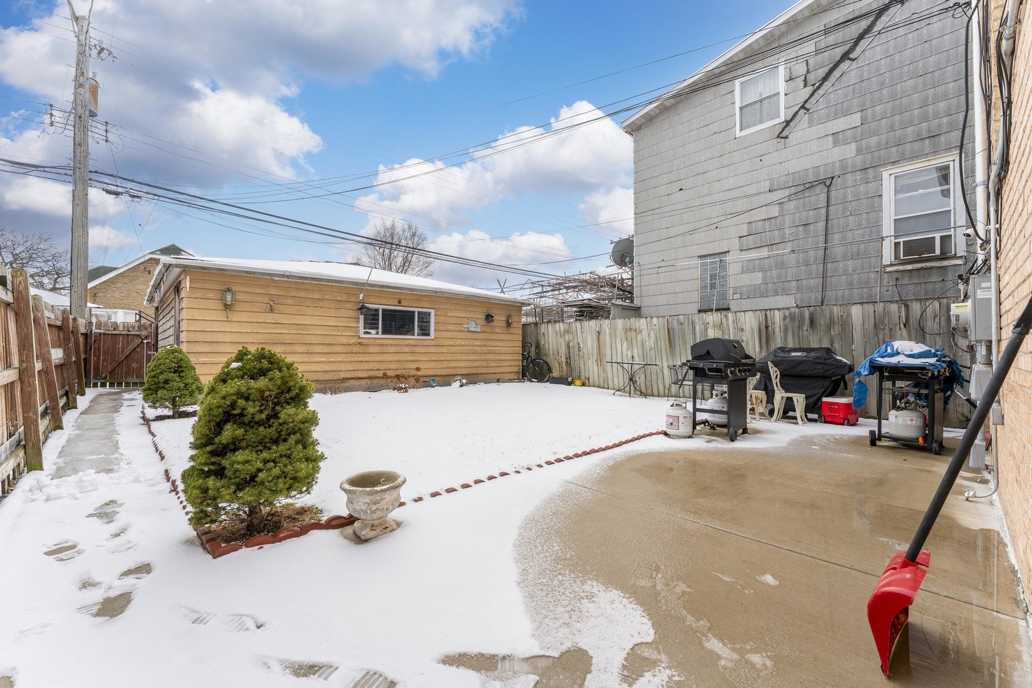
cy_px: 344
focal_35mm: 14
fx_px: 401
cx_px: 516
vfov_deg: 81.2
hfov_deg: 104.3
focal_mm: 14
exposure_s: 1/200
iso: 200
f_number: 9
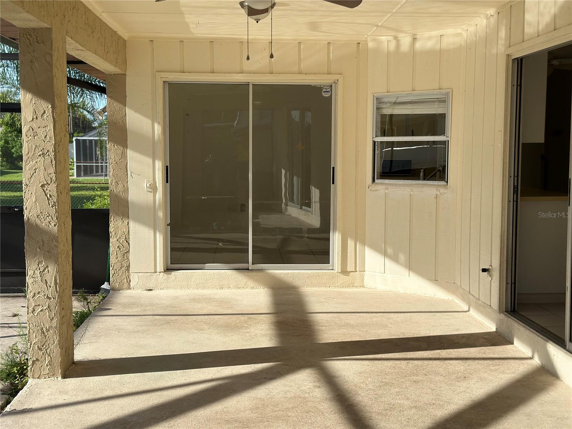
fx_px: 793
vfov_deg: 30.3
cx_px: 286
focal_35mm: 48
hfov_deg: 39.7
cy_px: 214
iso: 80
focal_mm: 6.86
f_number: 1.78
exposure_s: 1/2667
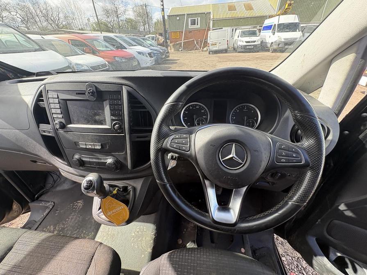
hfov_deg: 102.1
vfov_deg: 85.7
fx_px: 148
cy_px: 138
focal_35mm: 14
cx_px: 184
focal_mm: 2.22
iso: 100
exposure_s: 1/138
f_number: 2.2
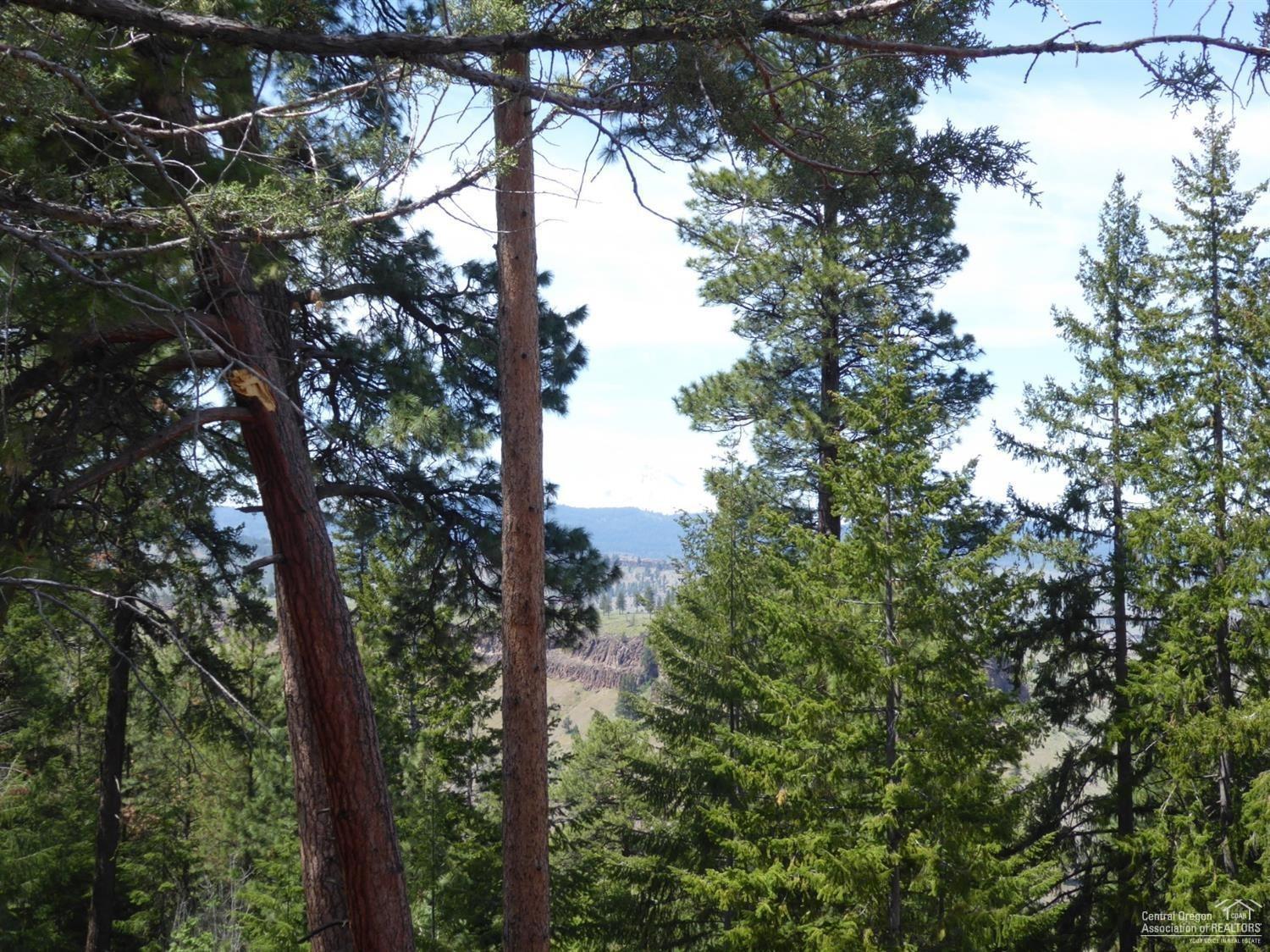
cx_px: 635
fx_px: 1834
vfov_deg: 29.1
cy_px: 476
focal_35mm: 50
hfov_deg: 38.2
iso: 80
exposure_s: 1/250
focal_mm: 9
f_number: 4.1
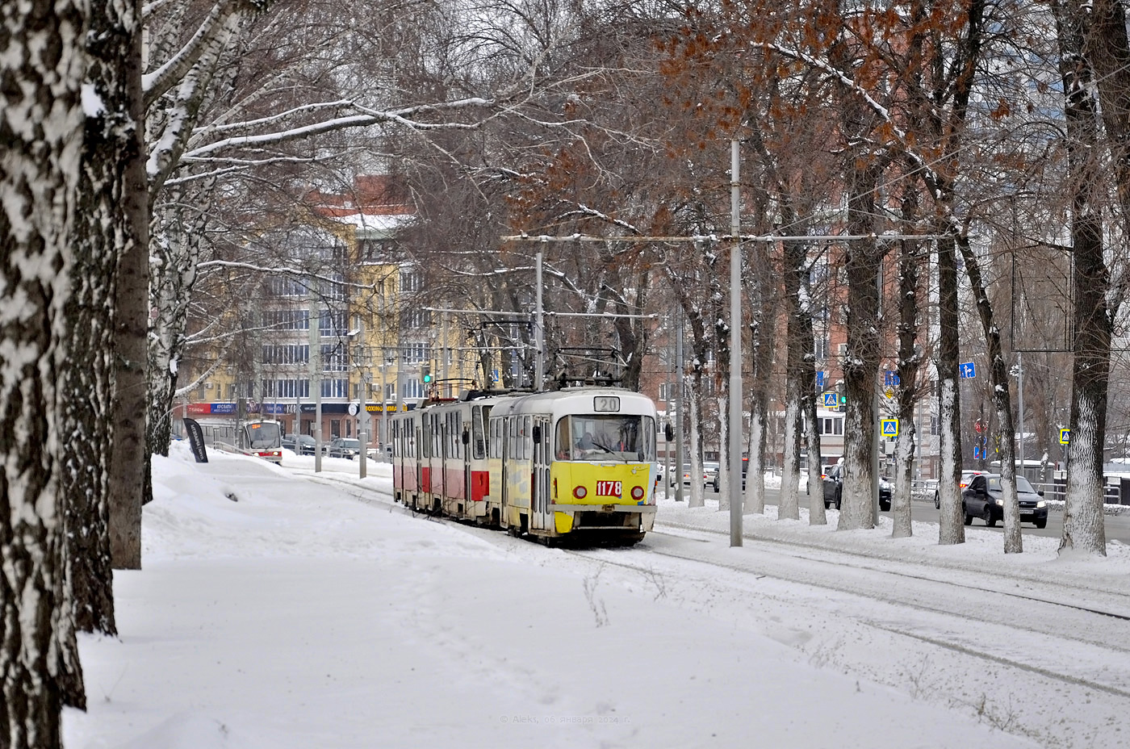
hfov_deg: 19.5
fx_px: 3290
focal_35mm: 105
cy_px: 374
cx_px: 565
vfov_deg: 13.0
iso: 280
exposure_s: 1/250
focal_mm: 70
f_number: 5.6
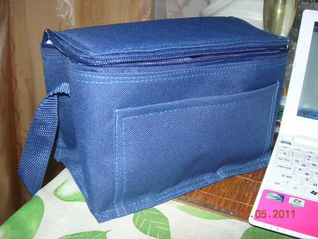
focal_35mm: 38
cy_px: 120
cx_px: 159
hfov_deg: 49.0
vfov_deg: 37.7
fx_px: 349
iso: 64
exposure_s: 1/60.1
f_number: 2.8
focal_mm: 7.8
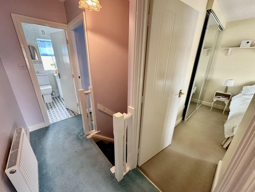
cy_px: 96
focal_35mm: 14
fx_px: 103
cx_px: 128
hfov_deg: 102.1
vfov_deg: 85.7
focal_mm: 2.22
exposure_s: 1/50
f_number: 2.2
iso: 320
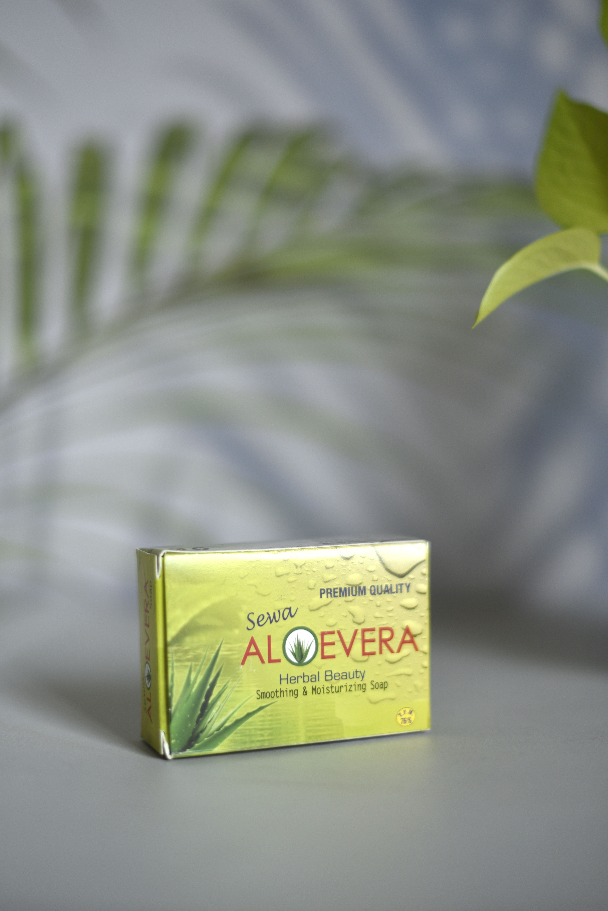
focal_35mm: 54
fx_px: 1366
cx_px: 297
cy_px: 438
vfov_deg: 36.9
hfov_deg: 25.1
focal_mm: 50
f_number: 1.4
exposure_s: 1/2000
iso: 200
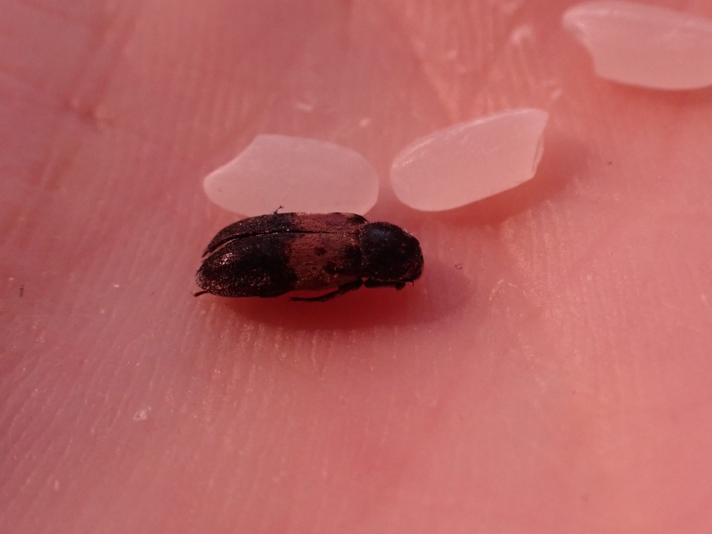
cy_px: 267
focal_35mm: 47
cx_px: 356
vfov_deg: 30.9
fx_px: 967
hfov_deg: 40.4
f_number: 4.5
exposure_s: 1/50
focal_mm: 8.4
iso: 800
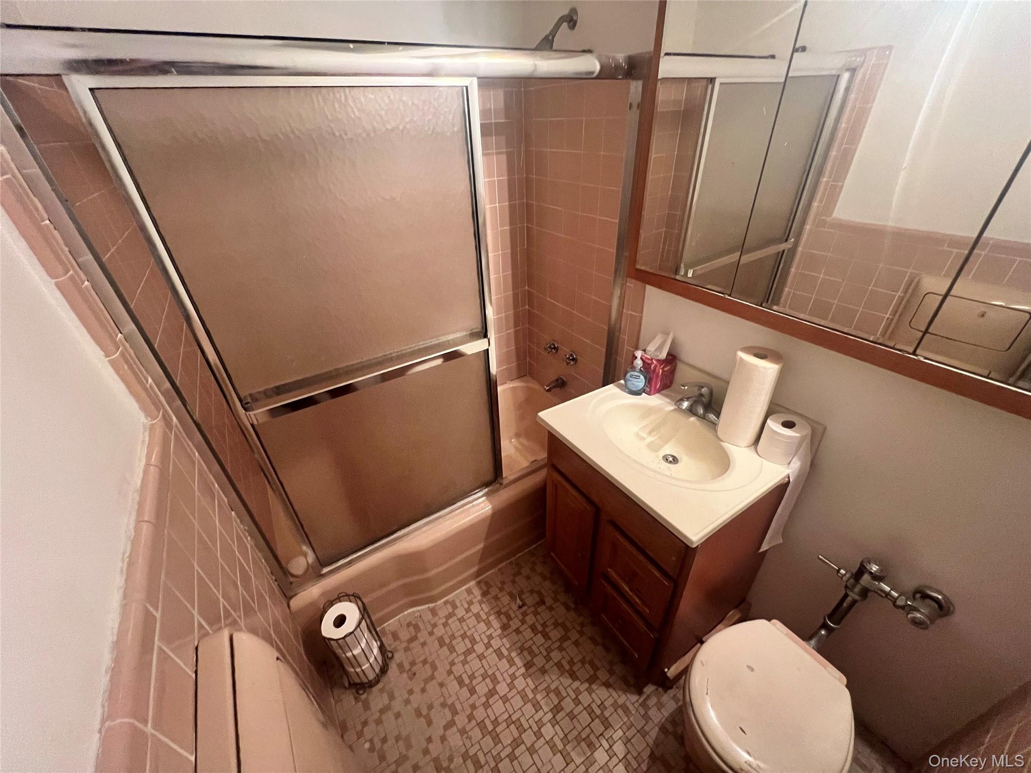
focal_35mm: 13
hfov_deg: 106.2
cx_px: 516
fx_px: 387
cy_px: 386
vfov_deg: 89.9
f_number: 1.8
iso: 800
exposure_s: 1/60
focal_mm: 1.57
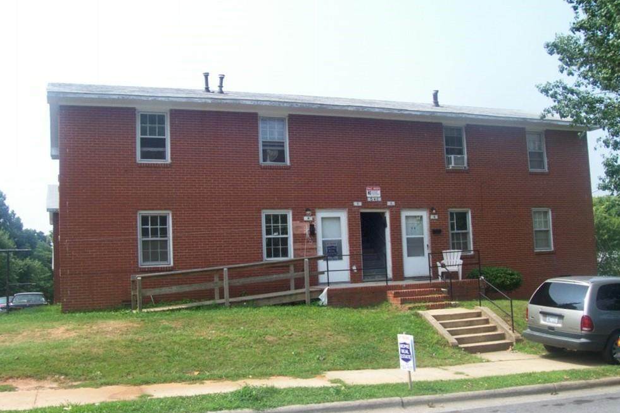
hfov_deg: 51.9
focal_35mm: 37
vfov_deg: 35.9
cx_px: 303
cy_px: 198
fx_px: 637
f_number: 5.1
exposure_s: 1/277
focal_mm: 5.6
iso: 80
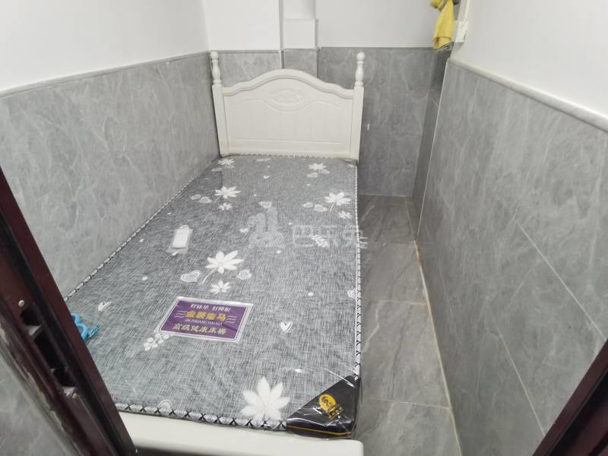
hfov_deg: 84.7
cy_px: 228
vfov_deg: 68.7
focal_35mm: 19
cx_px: 304
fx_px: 334
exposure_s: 1/25
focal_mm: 2.26
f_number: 2.2
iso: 500
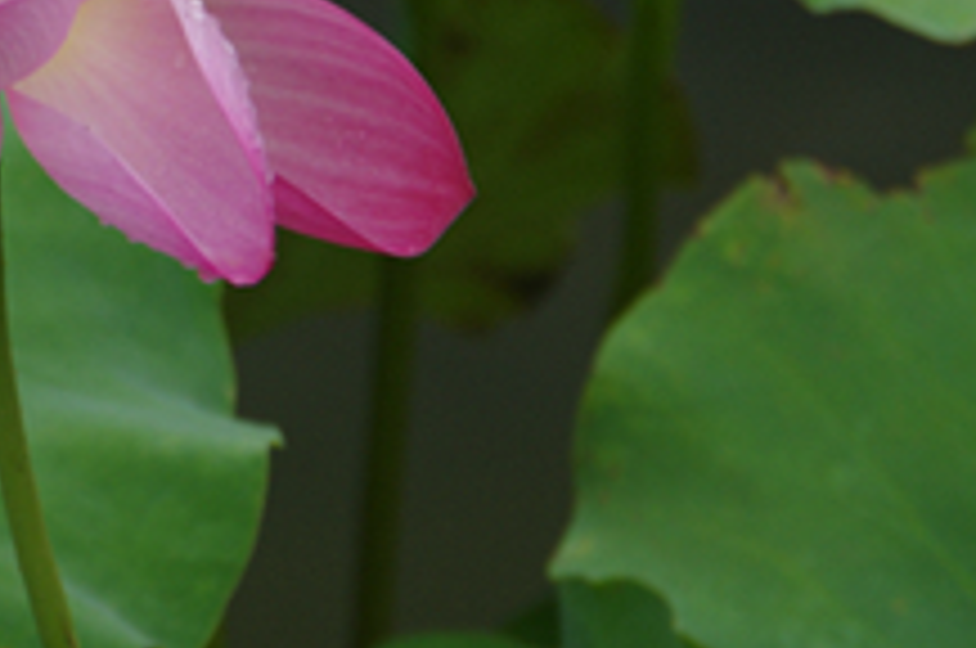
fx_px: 16811
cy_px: -270
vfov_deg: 2.2
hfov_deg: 3.3
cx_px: -74
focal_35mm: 621
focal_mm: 135
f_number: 5.6
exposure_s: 1/200
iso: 100
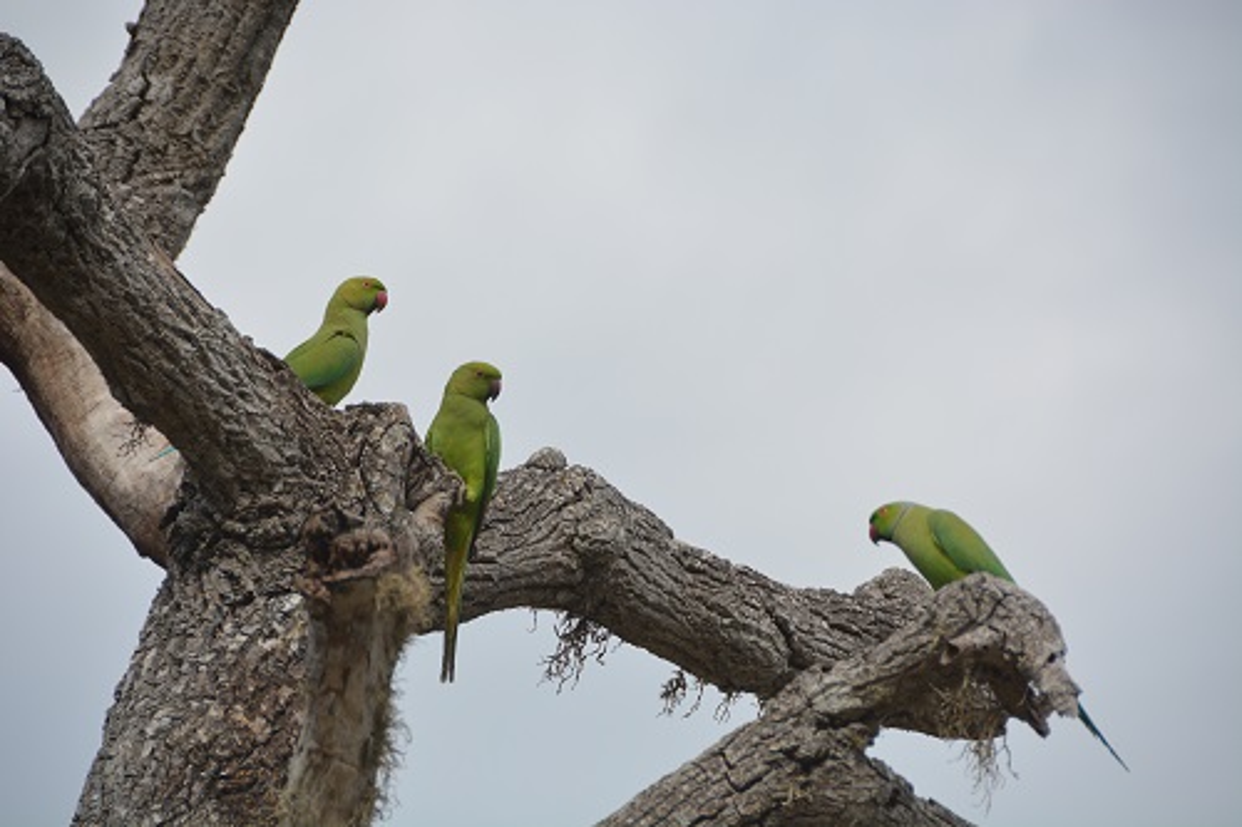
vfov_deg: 4.6
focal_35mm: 300
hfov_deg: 6.9
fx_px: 10346
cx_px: 621
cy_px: 414
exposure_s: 1/1600
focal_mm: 200
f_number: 6.3
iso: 400
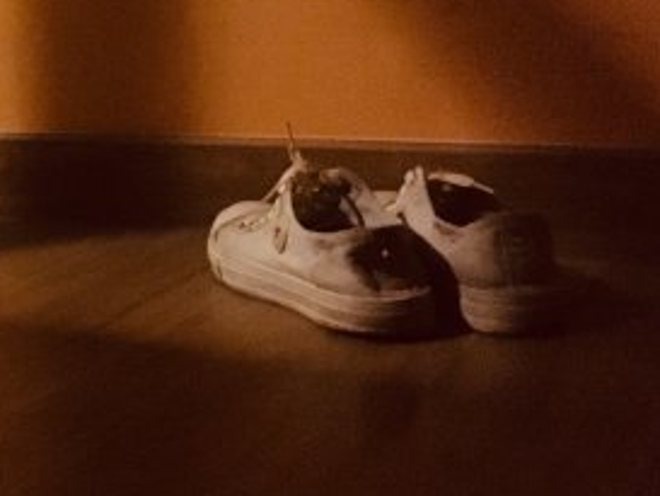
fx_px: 1240
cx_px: 53
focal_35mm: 65
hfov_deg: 28.5
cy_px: 54
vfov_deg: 22.1
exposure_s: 1/17
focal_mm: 4.15
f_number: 2.2
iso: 2000
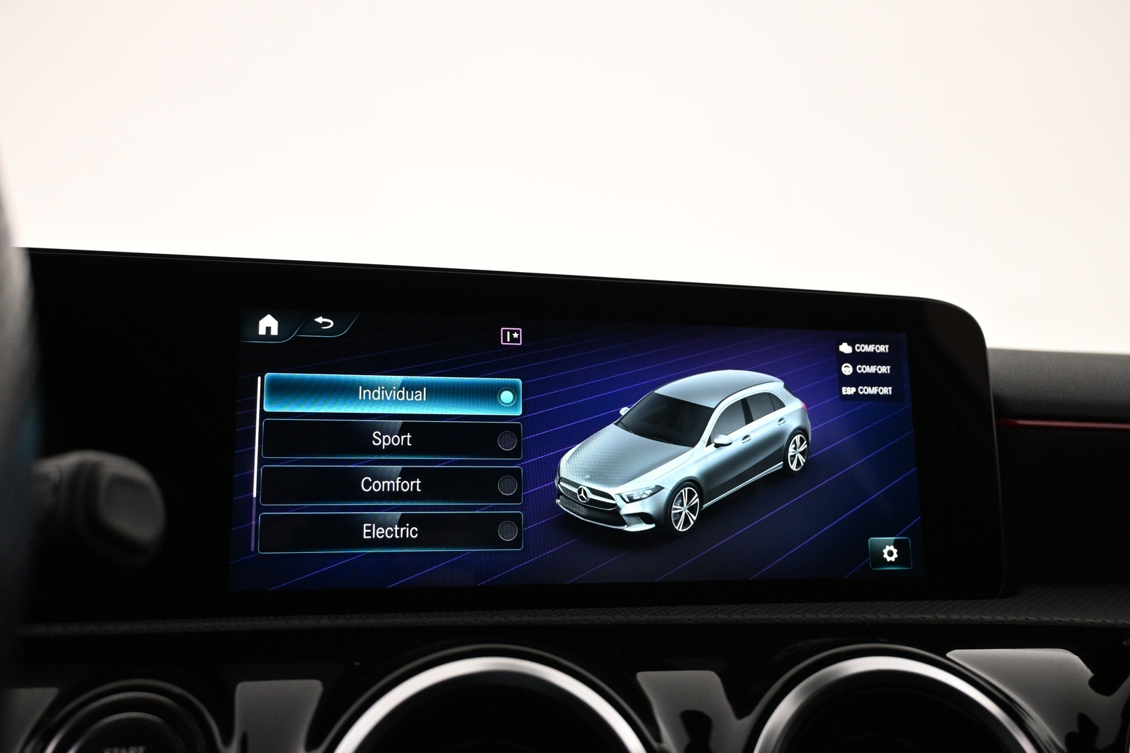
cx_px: 565
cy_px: 376
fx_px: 989
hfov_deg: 59.5
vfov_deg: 41.7
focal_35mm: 32
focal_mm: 21
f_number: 4
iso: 1600
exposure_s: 1/60
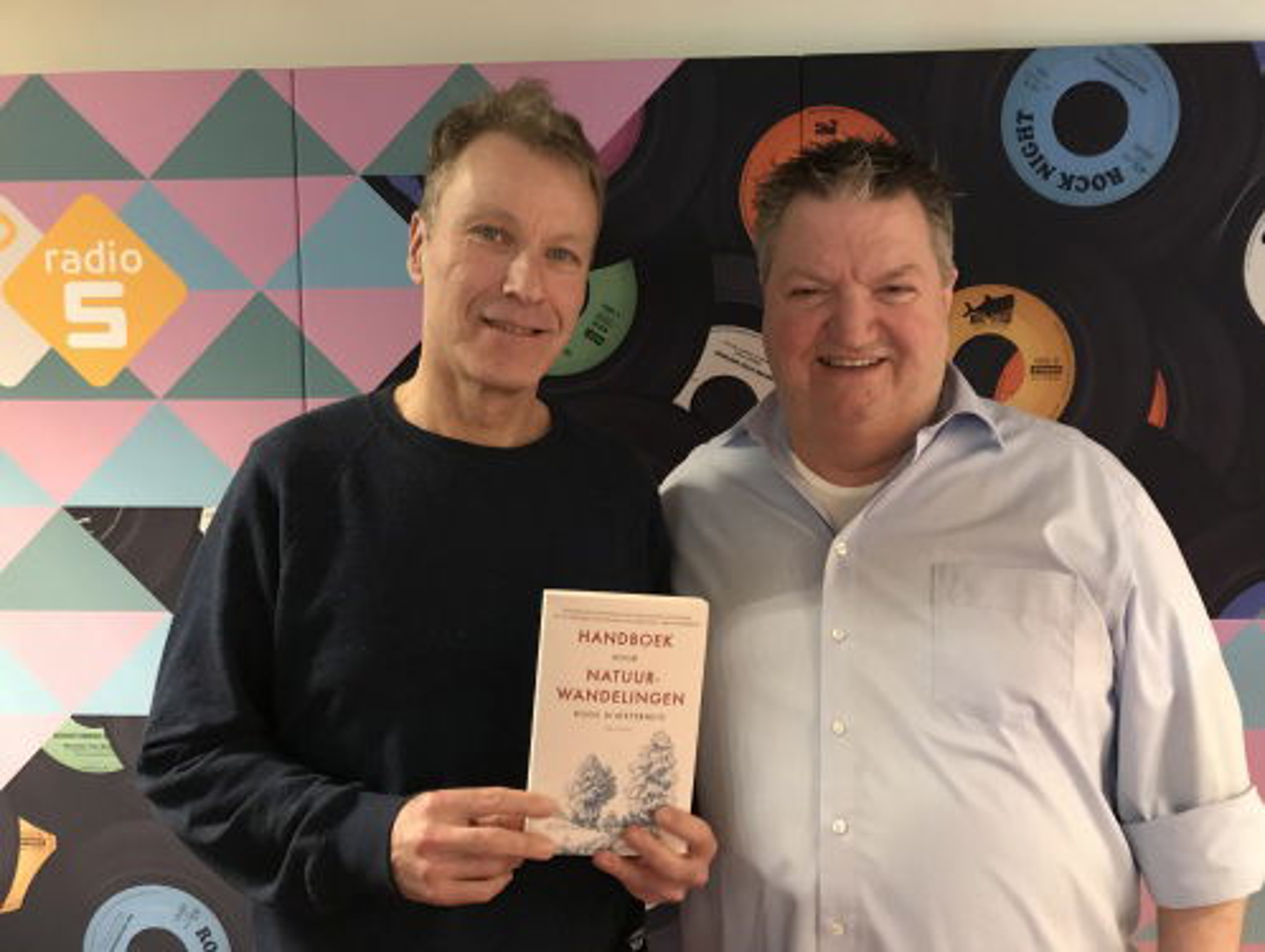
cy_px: 476
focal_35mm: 28
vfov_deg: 49.9
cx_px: 632
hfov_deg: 63.4
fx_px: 1025
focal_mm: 3.99
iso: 125
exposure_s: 1/4
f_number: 1.8
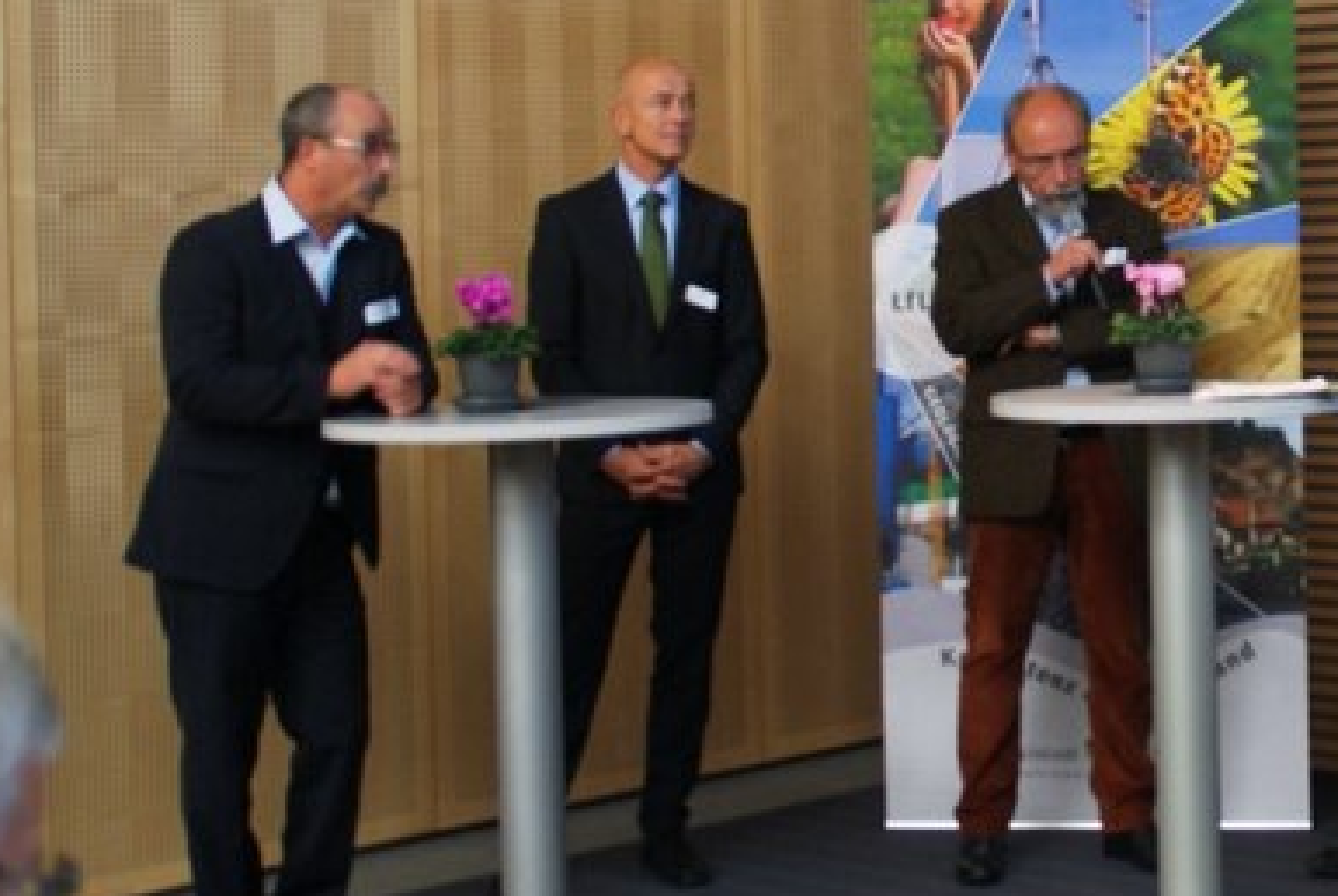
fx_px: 2717
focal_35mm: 73
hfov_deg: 26.3
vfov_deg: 18.7
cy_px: 269
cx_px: 1310
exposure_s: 1/15
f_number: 4
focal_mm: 24
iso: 400
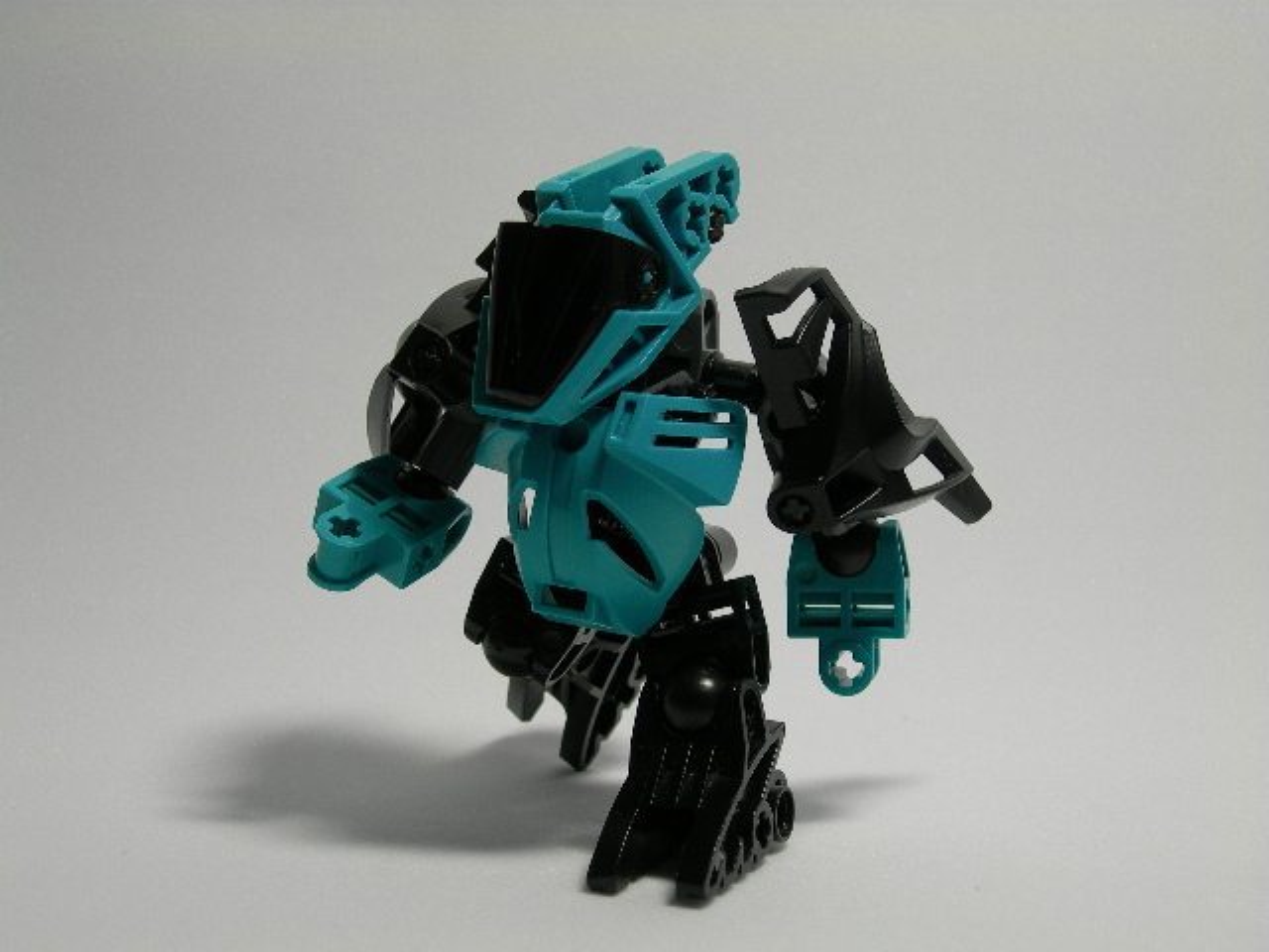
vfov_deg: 24.0
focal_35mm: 61
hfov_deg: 31.7
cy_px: 476
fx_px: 2236
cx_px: 634
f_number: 3.5
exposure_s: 1/17.1
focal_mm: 12.7
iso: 50
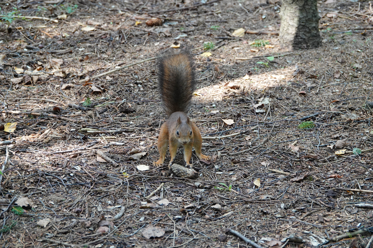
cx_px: 186
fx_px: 1647
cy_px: 124
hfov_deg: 12.9
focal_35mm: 159
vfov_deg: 8.6
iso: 800
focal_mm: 58.29
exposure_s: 1/80
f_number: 4
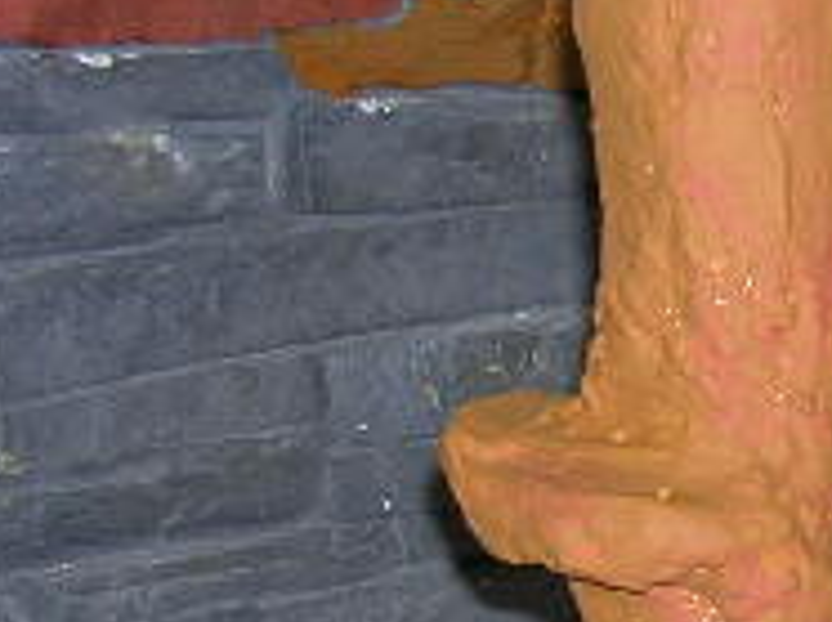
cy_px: 626
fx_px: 3145
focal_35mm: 131
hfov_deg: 14.1
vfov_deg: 11.2
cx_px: 1261
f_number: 2.8
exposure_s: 1/60.1
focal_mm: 5.8
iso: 50
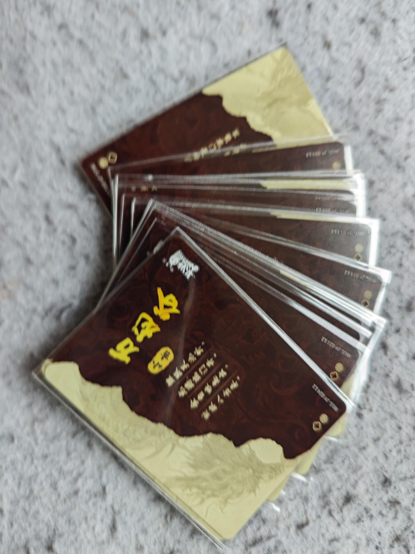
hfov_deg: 58.9
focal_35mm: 23
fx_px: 368
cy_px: 277
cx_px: 208
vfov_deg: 73.9
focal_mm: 6.55
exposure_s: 1/101
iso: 160
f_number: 1.6
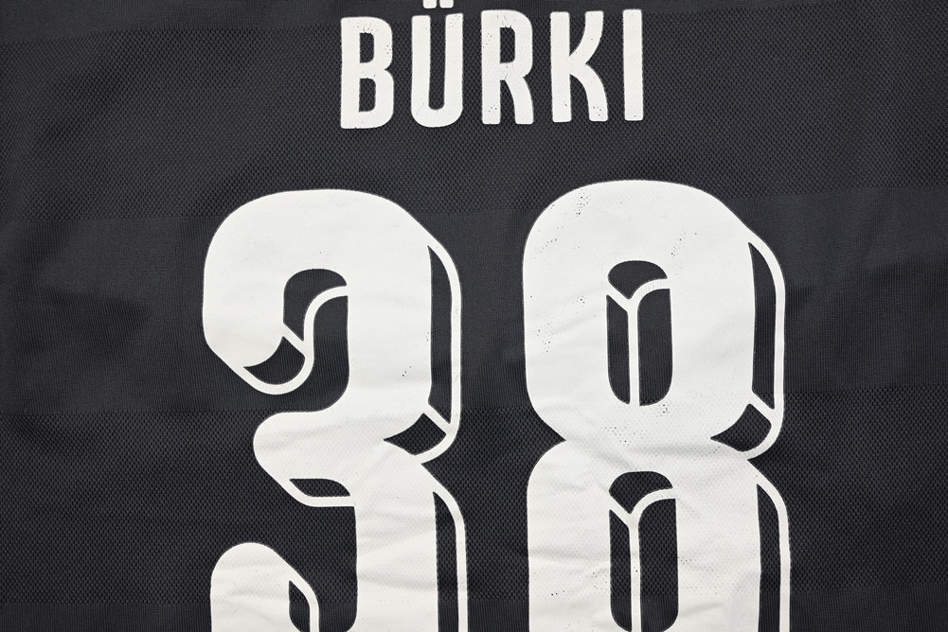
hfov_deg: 50.7
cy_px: 316
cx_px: 474
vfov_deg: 35.1
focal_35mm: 38
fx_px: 1001
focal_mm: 38
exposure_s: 1/100
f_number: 5.3
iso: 200
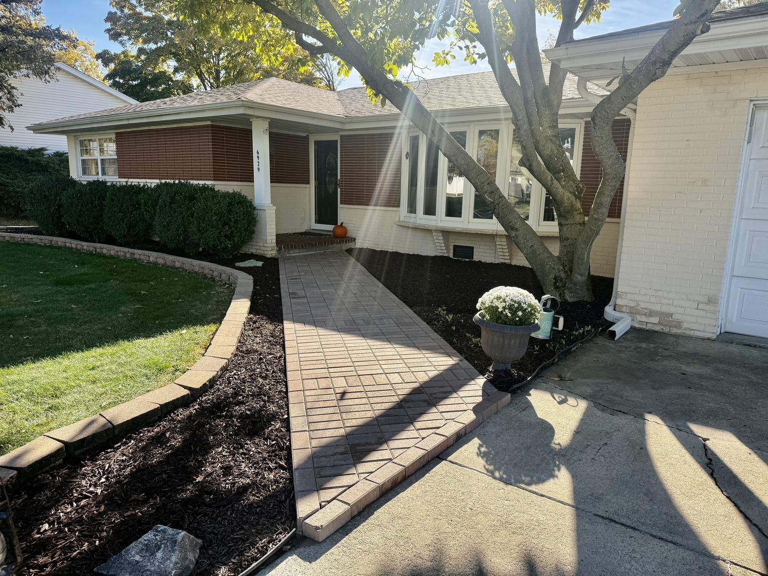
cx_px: 384
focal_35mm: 24
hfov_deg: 71.6
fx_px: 532
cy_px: 288
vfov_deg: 56.8
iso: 80
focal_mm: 6.76
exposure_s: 1/1385
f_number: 1.78
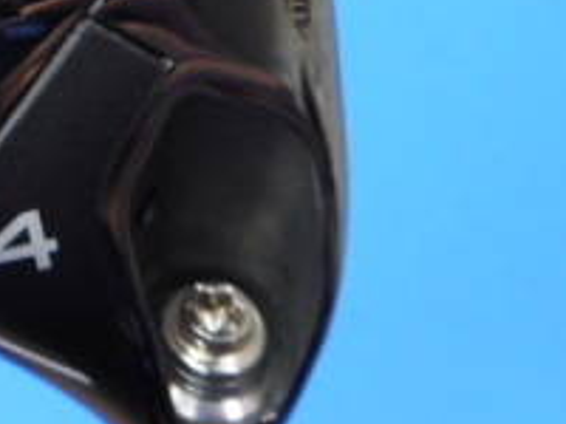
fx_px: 1308
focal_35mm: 80
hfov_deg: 23.2
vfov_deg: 17.6
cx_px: -28
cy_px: -85
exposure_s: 1/30
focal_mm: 4.5
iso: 160
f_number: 3.7
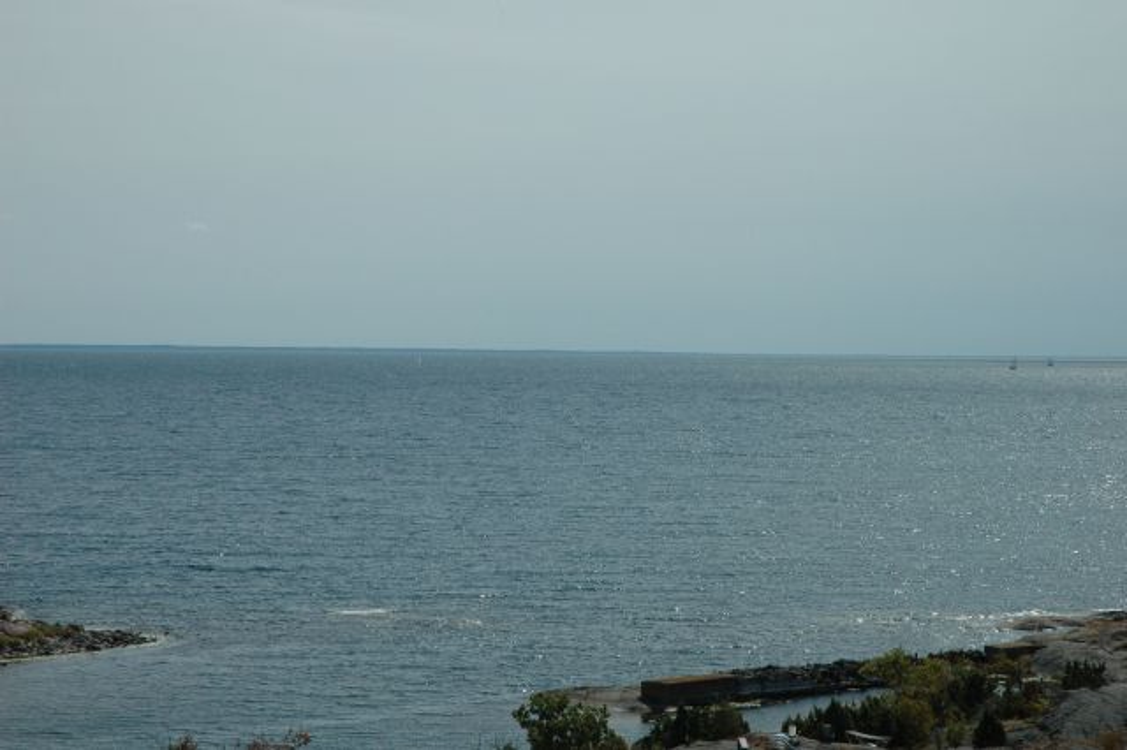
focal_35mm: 105
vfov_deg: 13.0
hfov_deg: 19.5
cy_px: 375
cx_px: 564
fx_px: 3285
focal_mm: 70
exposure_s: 1/800
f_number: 16
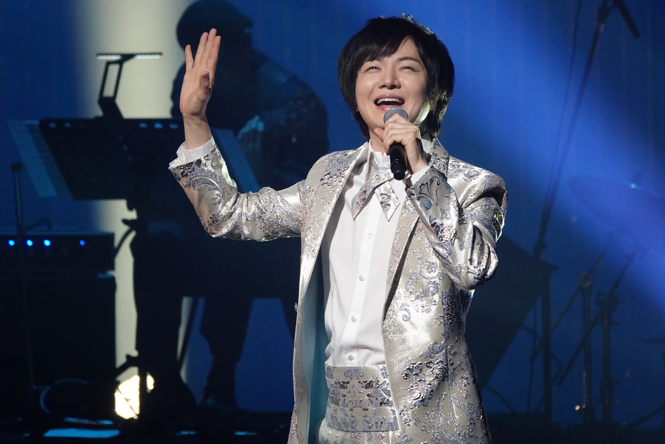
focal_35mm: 526
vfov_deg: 2.6
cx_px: 332
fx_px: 9723
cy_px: 222
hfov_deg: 3.9
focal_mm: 192.73
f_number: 4
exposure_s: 1/400
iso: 1250
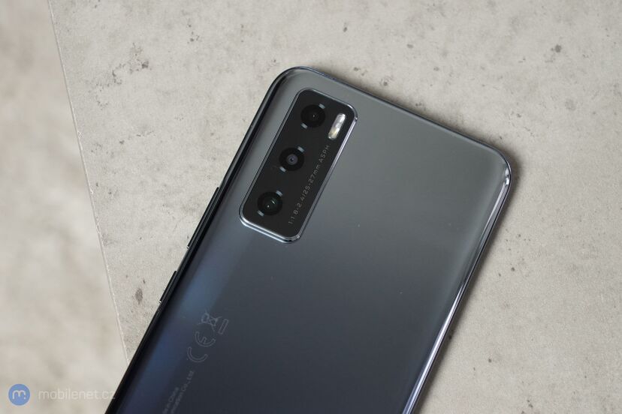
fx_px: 1209
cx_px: 311
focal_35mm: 70
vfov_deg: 19.5
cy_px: 207
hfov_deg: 28.8
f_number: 7.1
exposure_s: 1/125
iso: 3200
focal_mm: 70
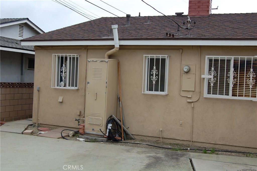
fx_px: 321
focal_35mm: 45
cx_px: 128
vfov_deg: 29.8
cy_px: 86
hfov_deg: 43.7
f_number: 8
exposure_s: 1/250
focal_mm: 30
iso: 200
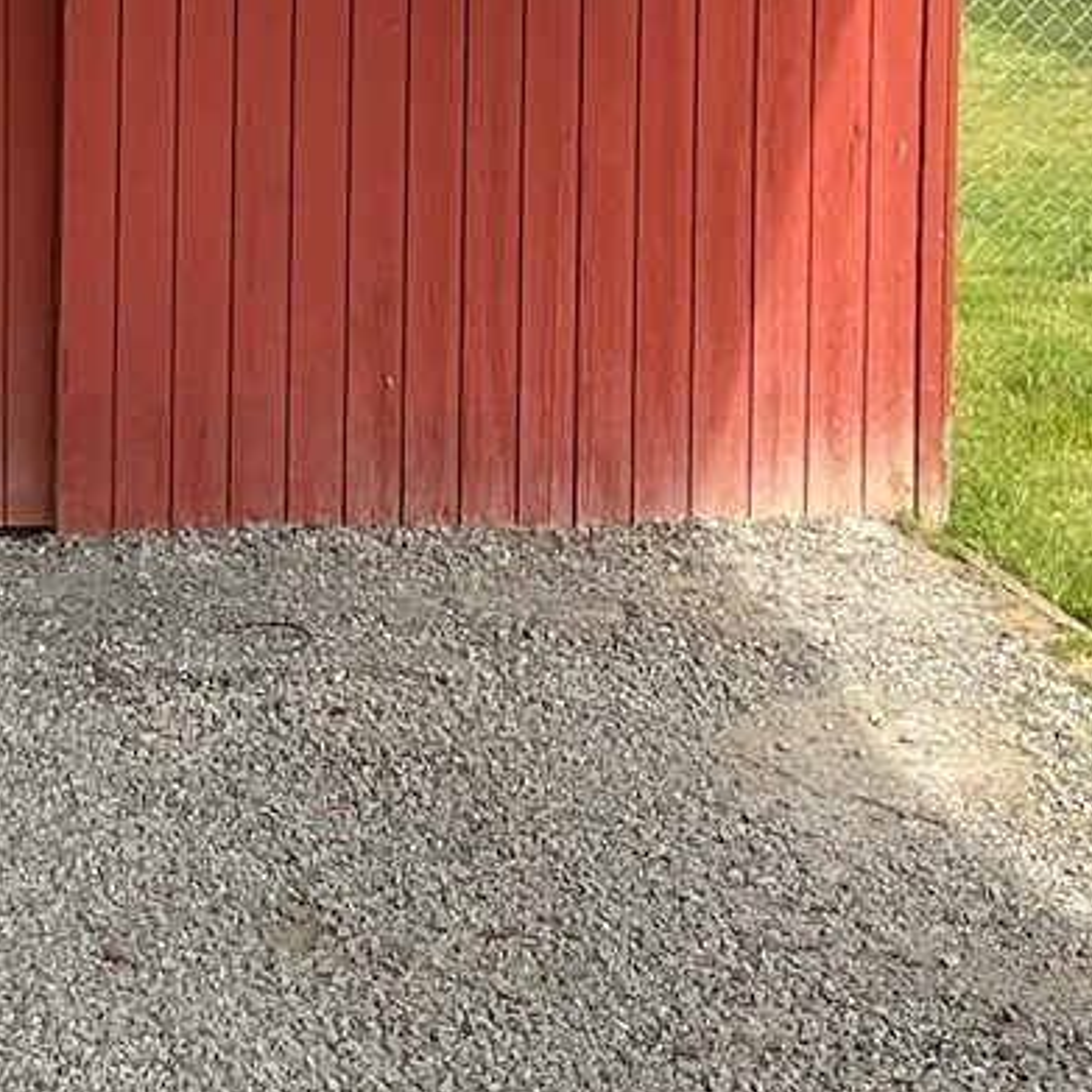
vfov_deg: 16.0
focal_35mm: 105
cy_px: -209
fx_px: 3747
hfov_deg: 16.1
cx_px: -92
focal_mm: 3
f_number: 1.8
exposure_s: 1/486
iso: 16
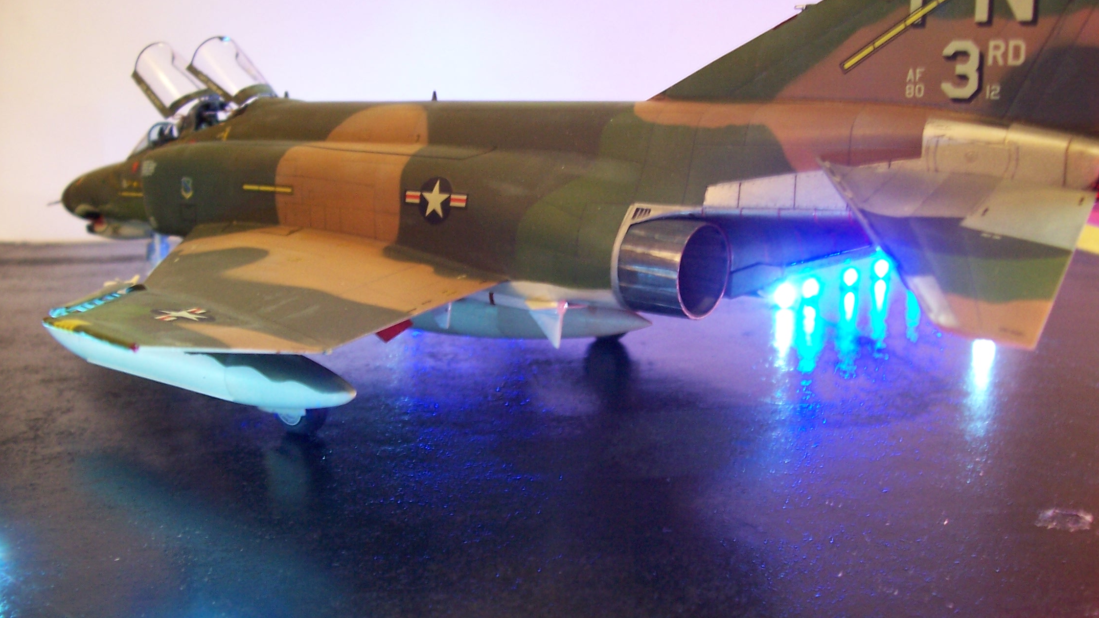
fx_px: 1107
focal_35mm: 38
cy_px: 326
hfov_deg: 52.8
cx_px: 558
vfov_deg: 31.2
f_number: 2.7
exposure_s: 1/8
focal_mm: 5.6
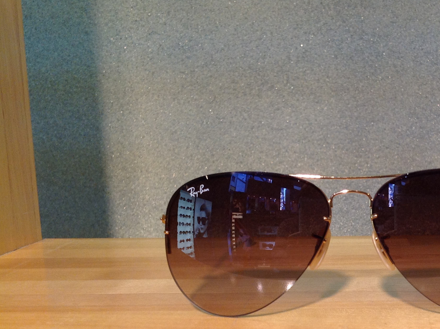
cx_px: 335
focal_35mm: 54
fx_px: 685
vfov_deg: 26.6
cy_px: 246
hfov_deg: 34.8
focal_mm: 4.28
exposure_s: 1/60
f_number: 2.4
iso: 100
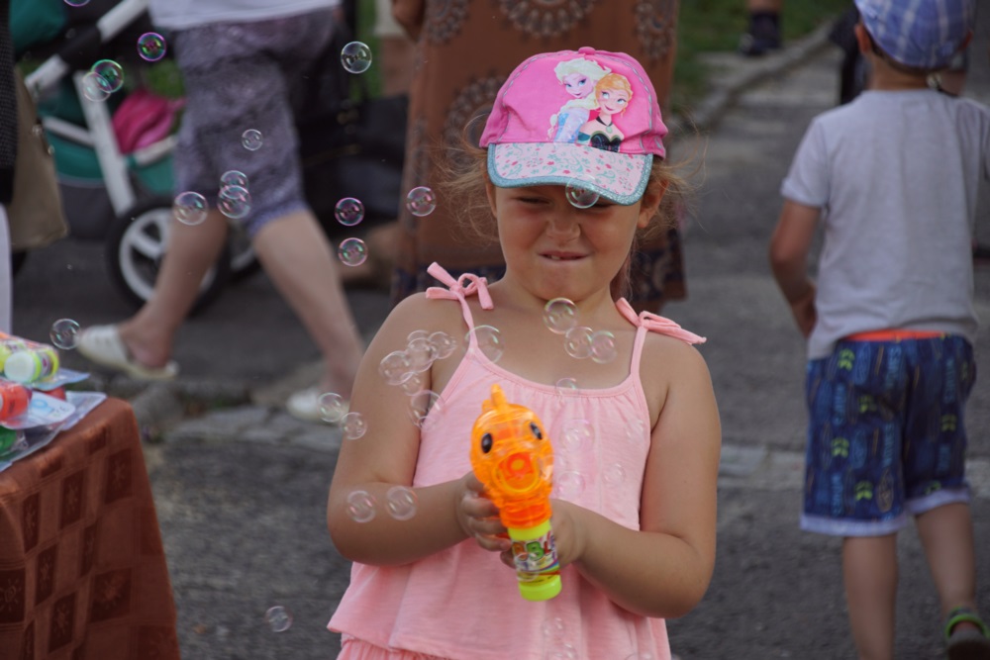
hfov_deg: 13.7
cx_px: 495
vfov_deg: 9.2
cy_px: 330
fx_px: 4125
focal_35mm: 150
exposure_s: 1/160
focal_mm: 100
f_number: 5.6
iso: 160
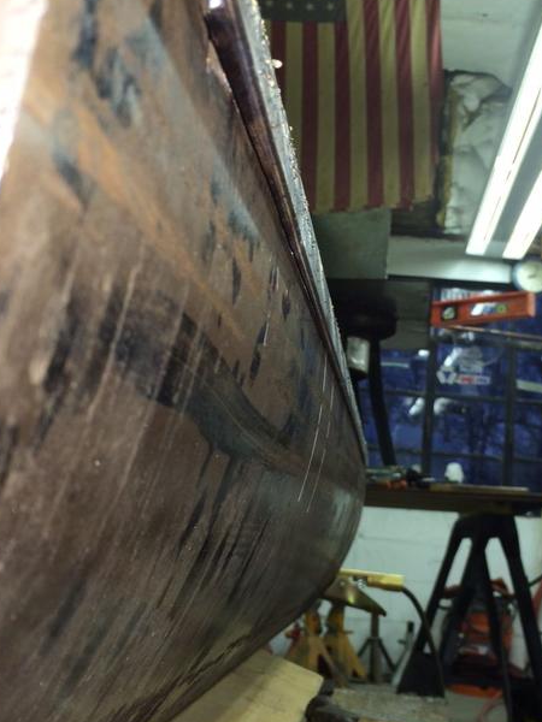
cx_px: 311
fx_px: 939
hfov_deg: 32.1
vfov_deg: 42.1
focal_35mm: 45
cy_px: 350
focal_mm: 4.12
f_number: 2.2
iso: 32
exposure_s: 1/40
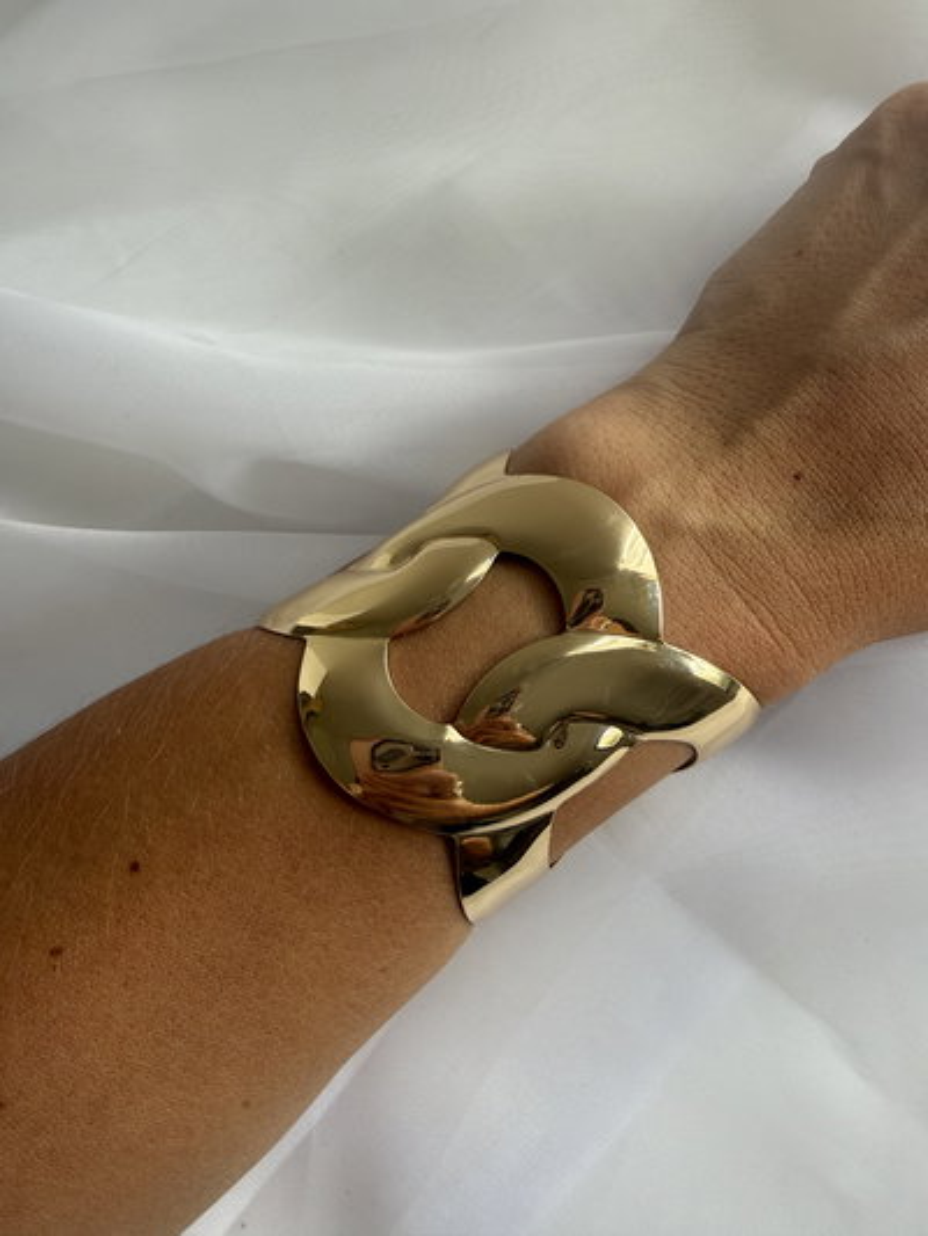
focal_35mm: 24
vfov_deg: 71.6
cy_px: 618
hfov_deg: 56.8
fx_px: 858
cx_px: 464
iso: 80
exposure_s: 1/99
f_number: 2.2
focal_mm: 2.22
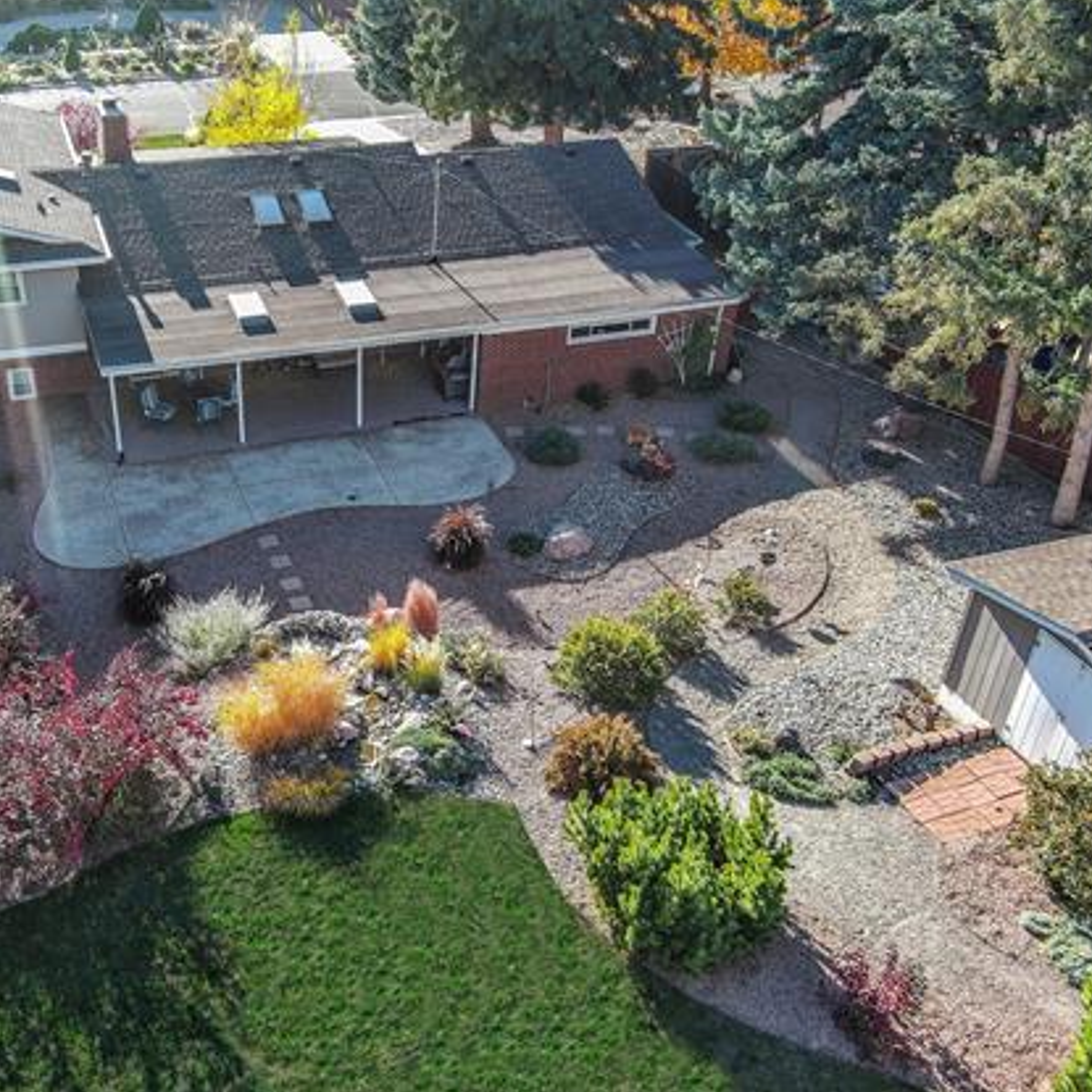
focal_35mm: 38
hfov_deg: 43.3
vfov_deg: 43.9
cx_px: 376
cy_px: 539
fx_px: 1356
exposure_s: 1/320
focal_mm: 10.57
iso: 100
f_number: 2.8
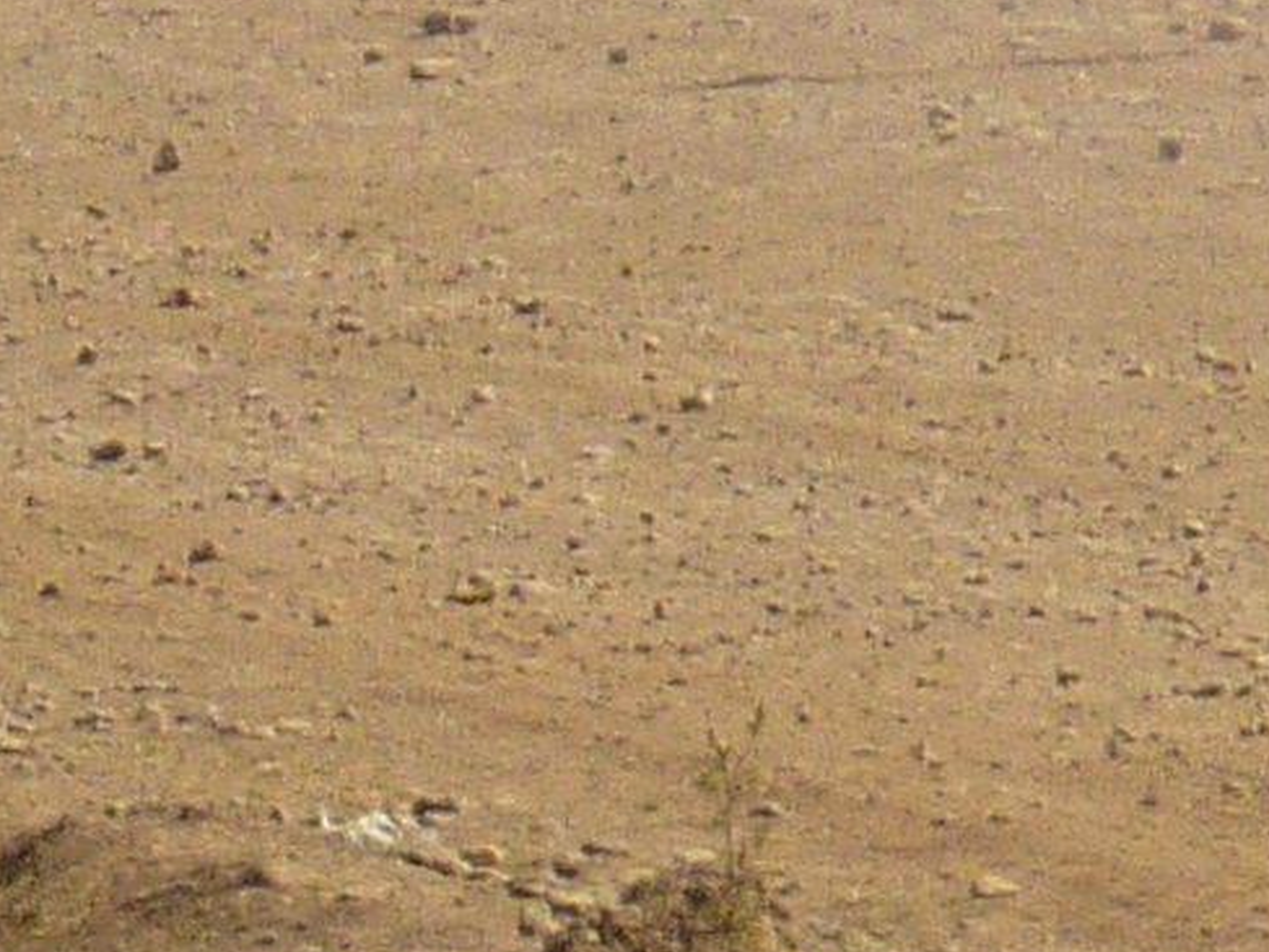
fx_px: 82027
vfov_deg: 0.7
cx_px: 241
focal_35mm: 2237
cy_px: 2955
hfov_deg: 0.9
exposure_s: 1/400
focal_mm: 49.2
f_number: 4.9
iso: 80
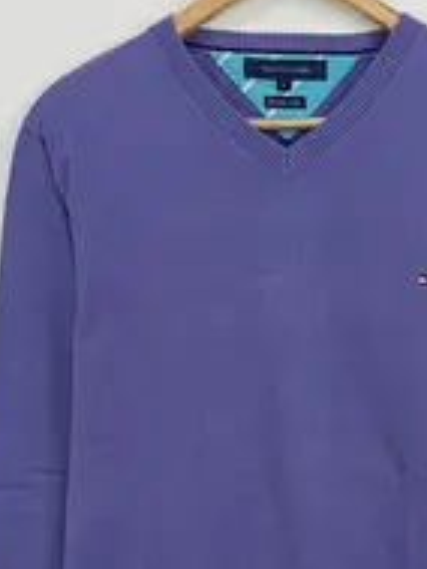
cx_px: 325
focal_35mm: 59
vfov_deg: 32.4
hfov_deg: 24.5
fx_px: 969
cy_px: 382
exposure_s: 1/100
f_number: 1.8
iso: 93
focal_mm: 4.22
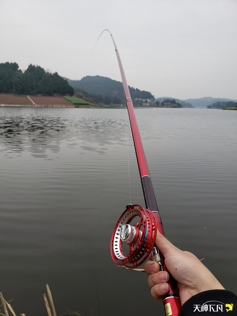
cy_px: 158
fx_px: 237
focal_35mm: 26
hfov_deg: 53.1
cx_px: 118
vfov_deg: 67.3
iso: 50
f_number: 2.4
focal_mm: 4.3
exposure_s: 1/426
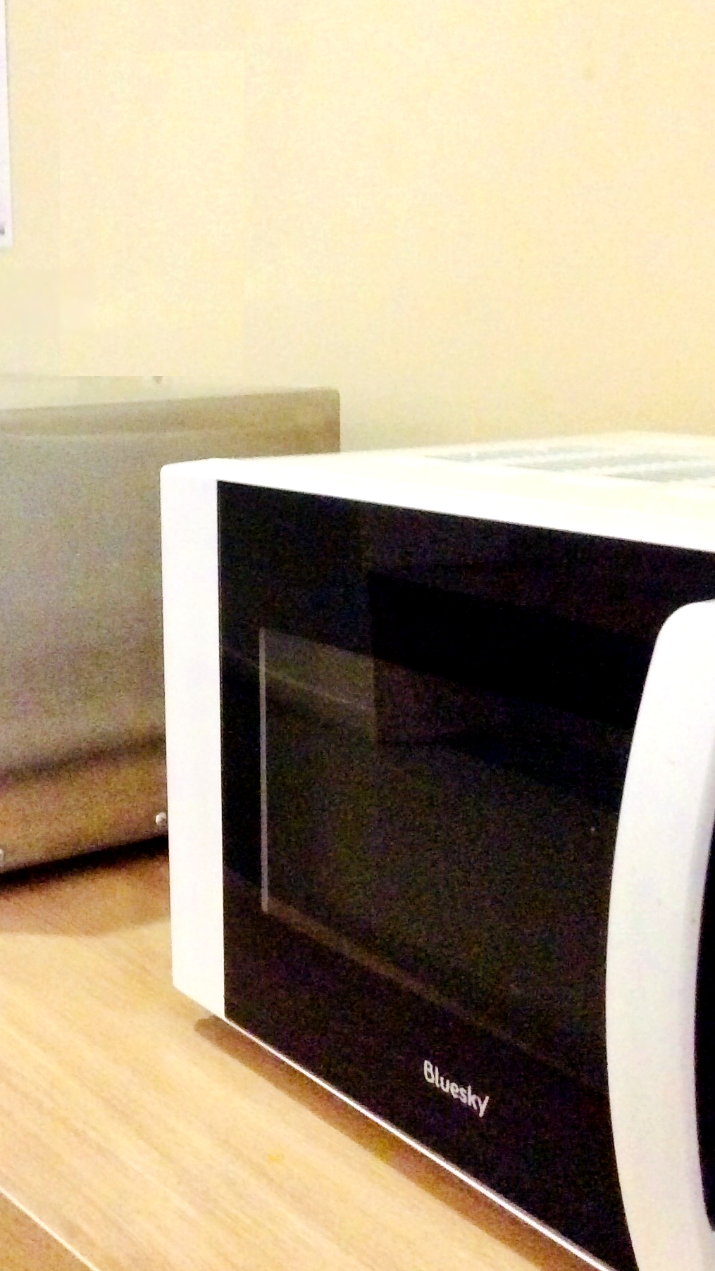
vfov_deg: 41.3
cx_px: 220
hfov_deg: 23.8
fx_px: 1686
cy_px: 622
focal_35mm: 50
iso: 500
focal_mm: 3.3
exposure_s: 1/17
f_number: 2.4
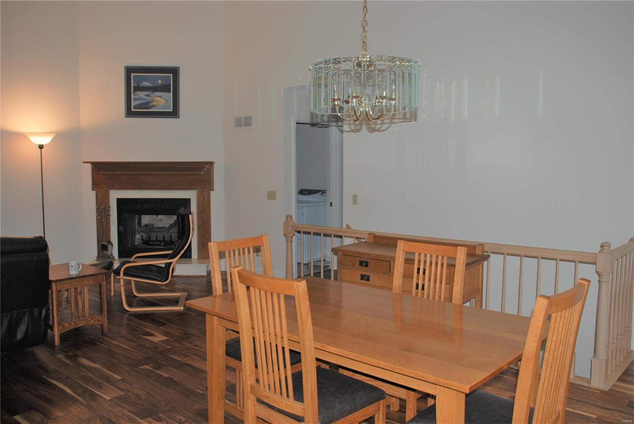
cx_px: 317
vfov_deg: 43.7
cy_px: 212
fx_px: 529
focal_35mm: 30
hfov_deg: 61.9
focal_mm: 20
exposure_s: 1/60
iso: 200
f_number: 3.8
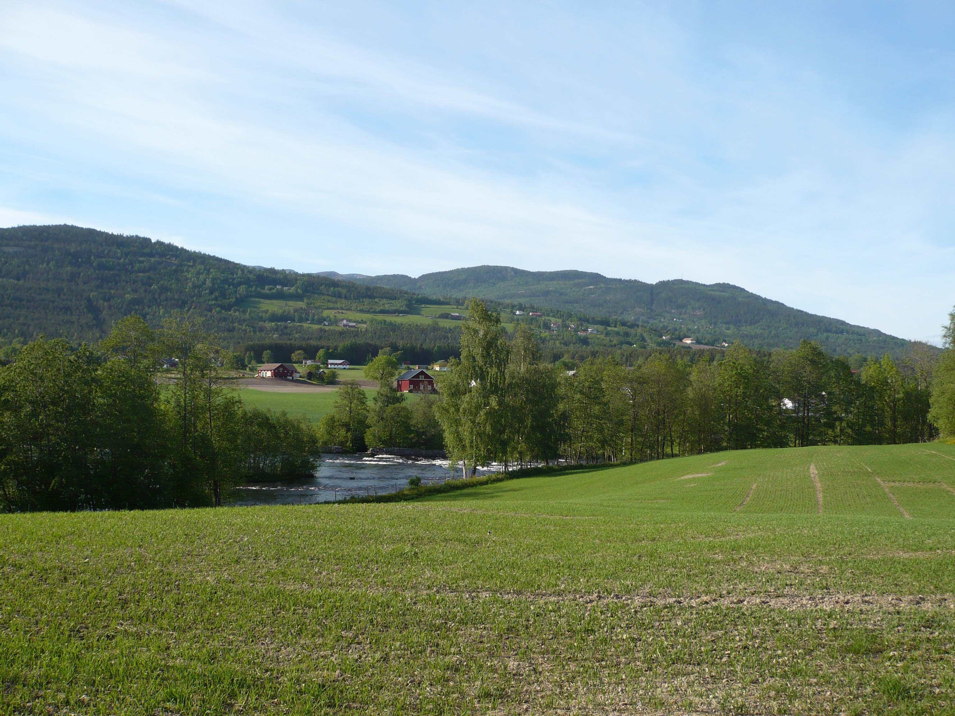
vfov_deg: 40.7
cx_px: 478
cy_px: 358
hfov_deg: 52.6
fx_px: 966
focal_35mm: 35
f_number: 8
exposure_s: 1/125
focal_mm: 5.8
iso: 100
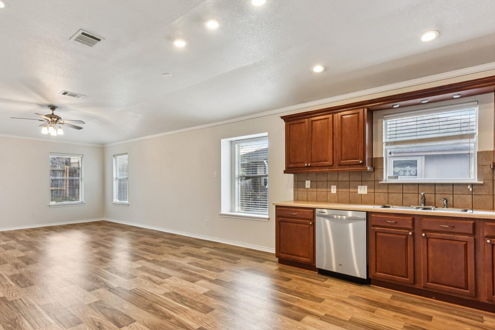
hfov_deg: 83.7
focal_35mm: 20
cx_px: 223
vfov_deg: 61.8
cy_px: 181
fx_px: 275
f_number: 8
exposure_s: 1/25
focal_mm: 14
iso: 800
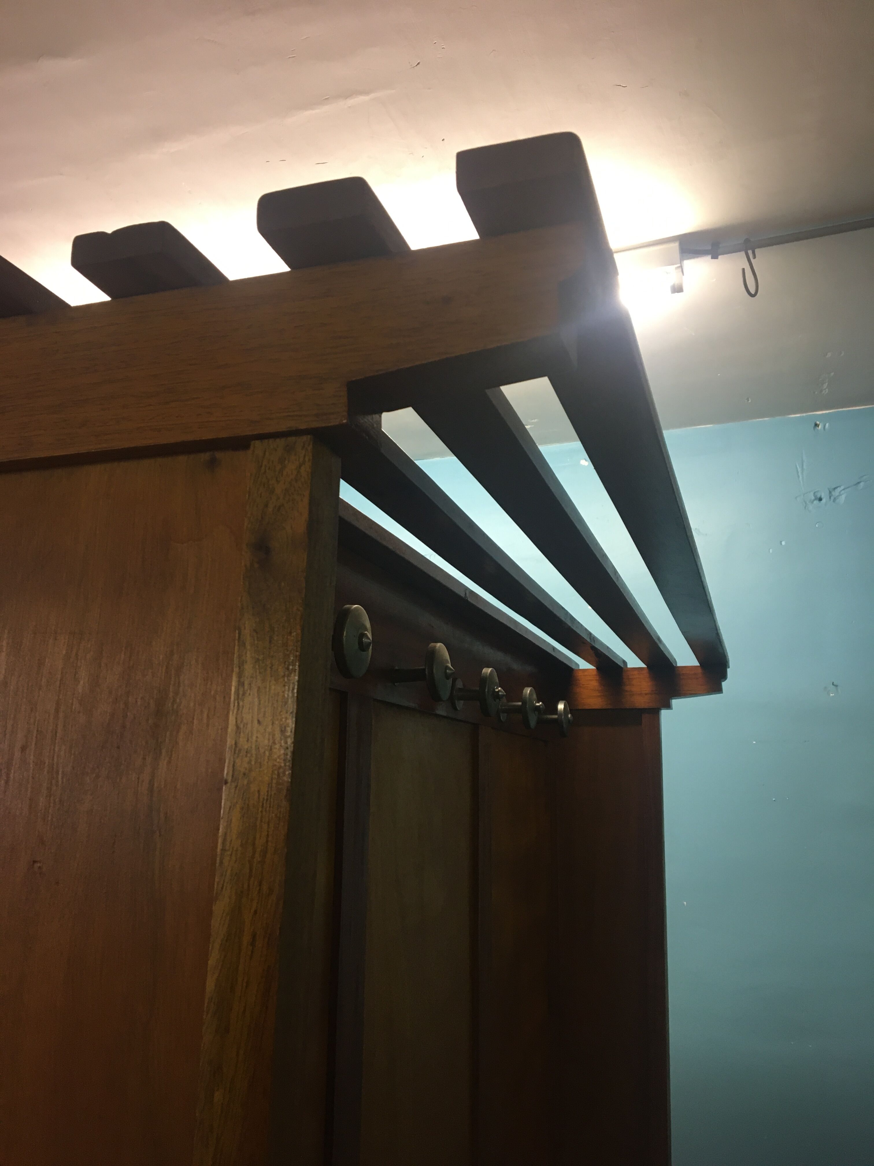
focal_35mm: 29
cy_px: 583
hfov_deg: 48.2
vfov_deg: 61.7
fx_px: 976
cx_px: 437
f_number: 2.2
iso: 100
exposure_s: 1/33
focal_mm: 4.15
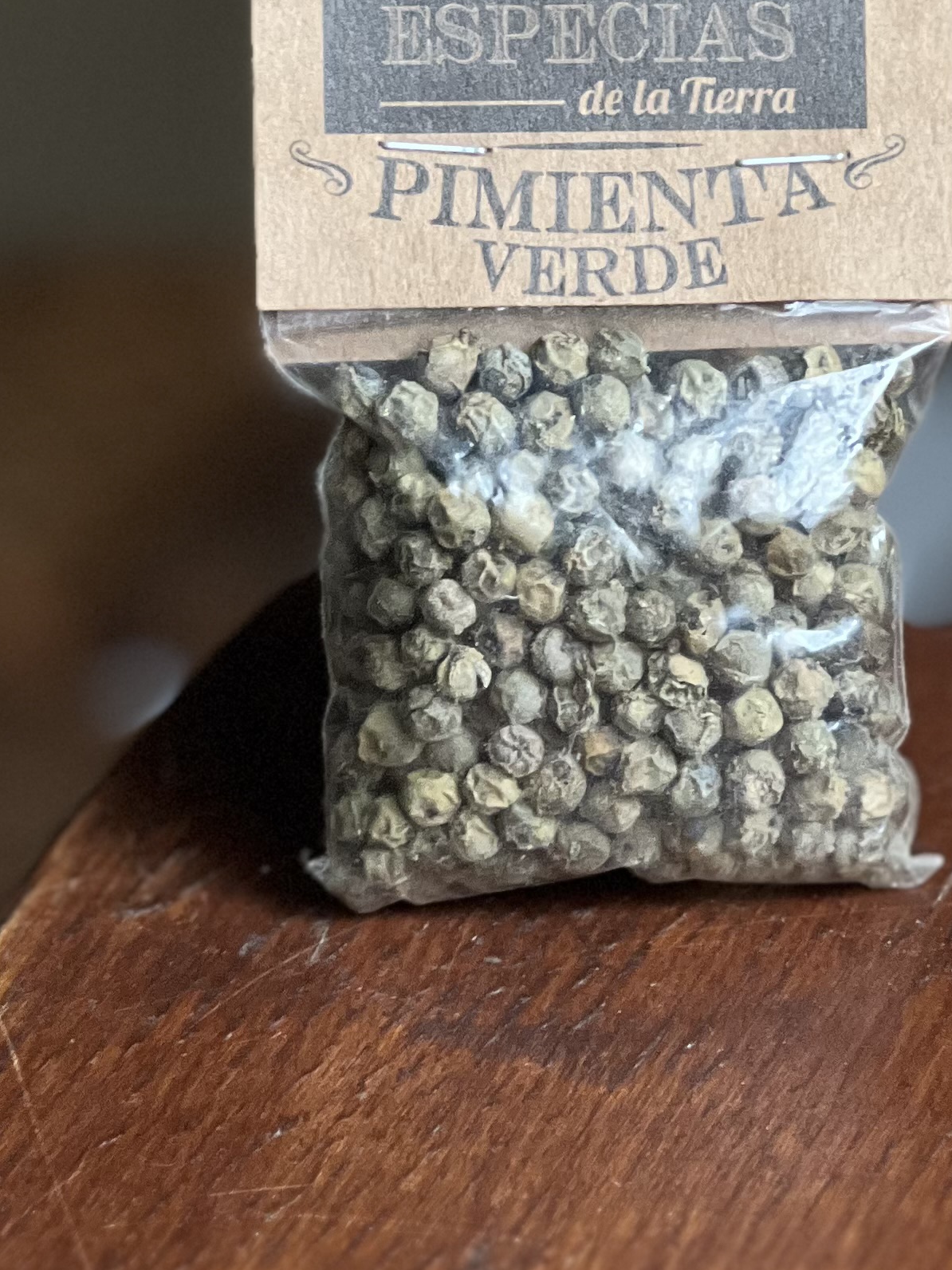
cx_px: 592
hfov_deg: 7.6
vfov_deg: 10.1
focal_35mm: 195
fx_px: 7150
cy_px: 356
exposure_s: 1/111
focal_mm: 9
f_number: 2.8
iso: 250
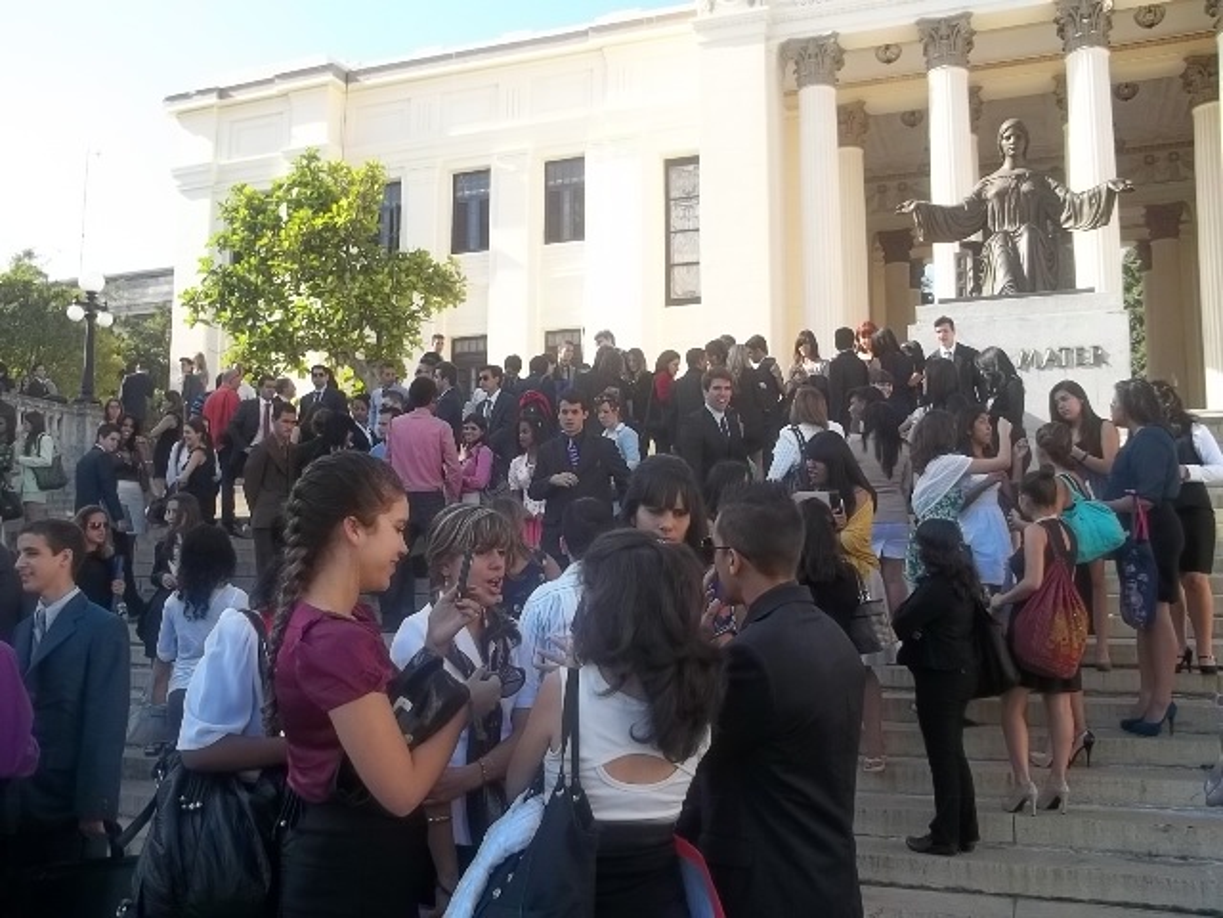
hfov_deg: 55.4
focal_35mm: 33
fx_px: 1166
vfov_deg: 42.9
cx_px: 612
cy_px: 459
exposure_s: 1/250
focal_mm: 5.9
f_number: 3.3
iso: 64
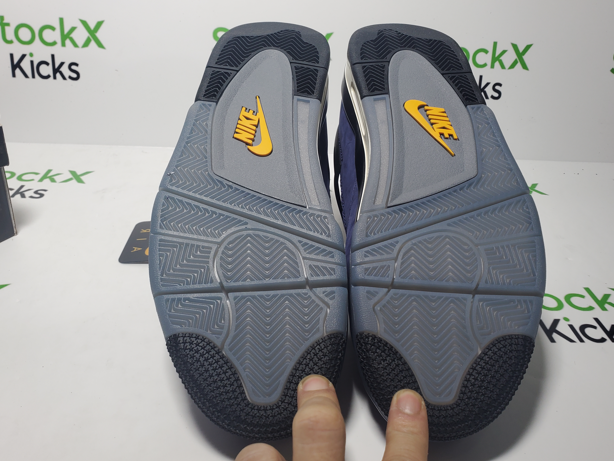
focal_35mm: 29
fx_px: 514
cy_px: 226
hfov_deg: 61.6
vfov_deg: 48.2
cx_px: 331
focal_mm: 4.3
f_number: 2.4
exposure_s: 1/190
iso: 50
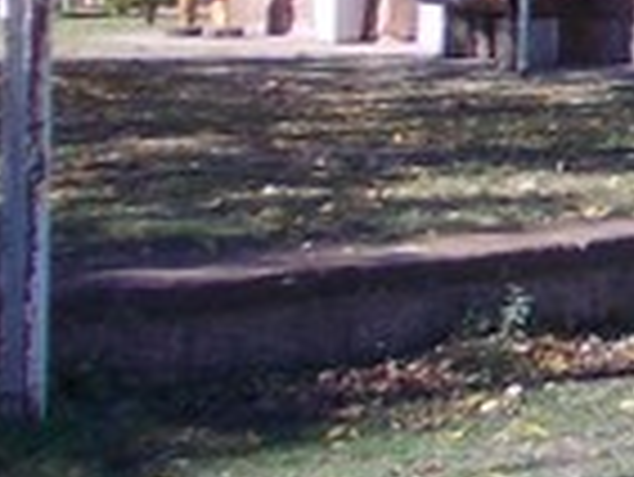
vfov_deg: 9.5
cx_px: 1538
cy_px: -220
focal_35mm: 152
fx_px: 2786
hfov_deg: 10.9
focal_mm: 4
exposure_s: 1/200
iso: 80
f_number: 5.4
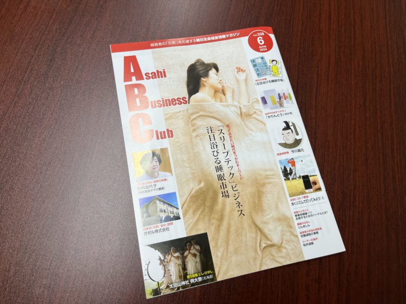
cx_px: 203
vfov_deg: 53.1
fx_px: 305
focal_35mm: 26
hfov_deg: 67.3
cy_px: 152
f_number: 1.6
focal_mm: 5.1
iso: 80
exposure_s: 1/120
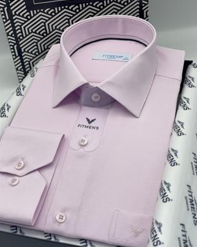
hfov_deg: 27.6
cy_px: 129
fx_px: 401
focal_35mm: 55
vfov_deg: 34.1
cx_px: 99
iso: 25
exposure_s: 1/209
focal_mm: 6
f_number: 2
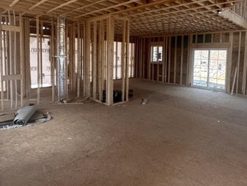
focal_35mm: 24
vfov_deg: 56.0
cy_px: 66
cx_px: 152
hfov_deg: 70.6
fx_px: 171
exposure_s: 1/99
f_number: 2.2
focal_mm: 2.22
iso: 64
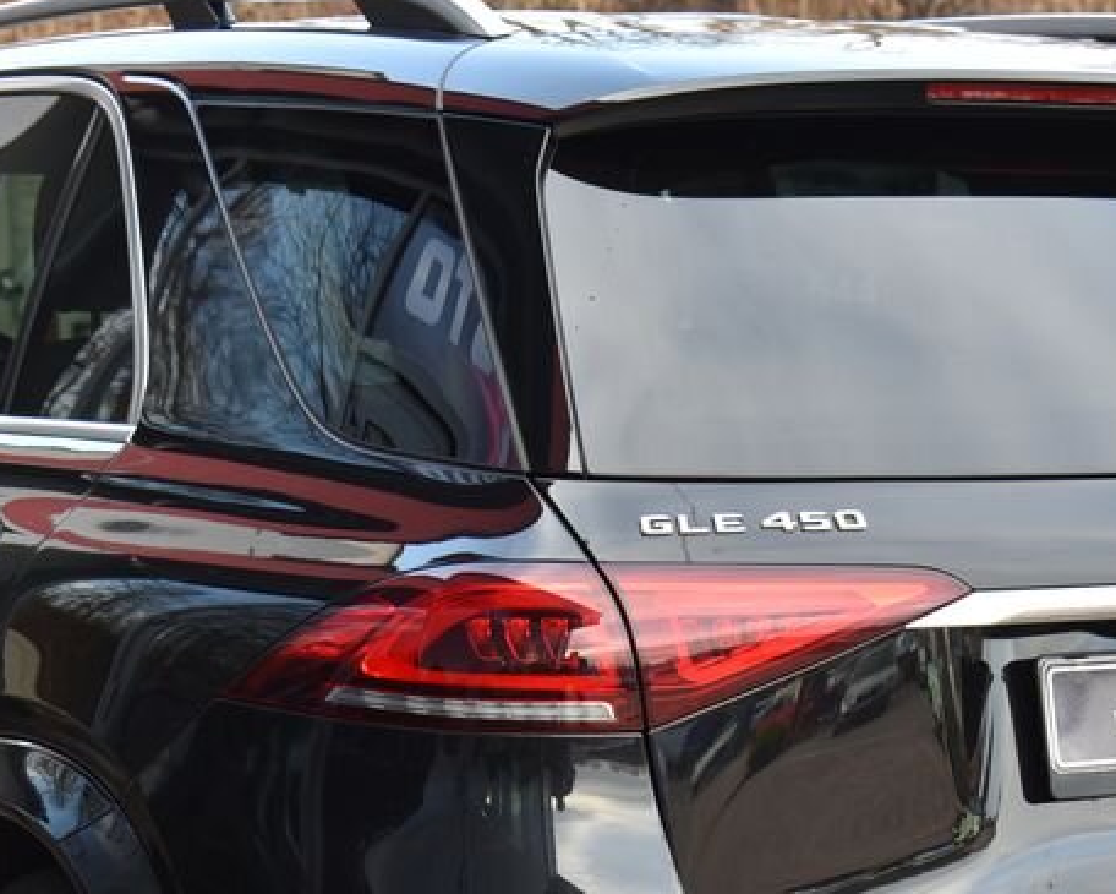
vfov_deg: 15.7
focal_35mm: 97
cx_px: 600
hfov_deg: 19.8
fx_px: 3205
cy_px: 791
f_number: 5
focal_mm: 46
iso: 500
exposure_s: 1/100
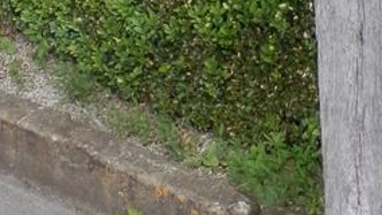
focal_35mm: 115
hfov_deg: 17.4
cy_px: -407
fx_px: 1165
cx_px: -117
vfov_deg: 8.8
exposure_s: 1/320
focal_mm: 4.5
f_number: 3
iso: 80
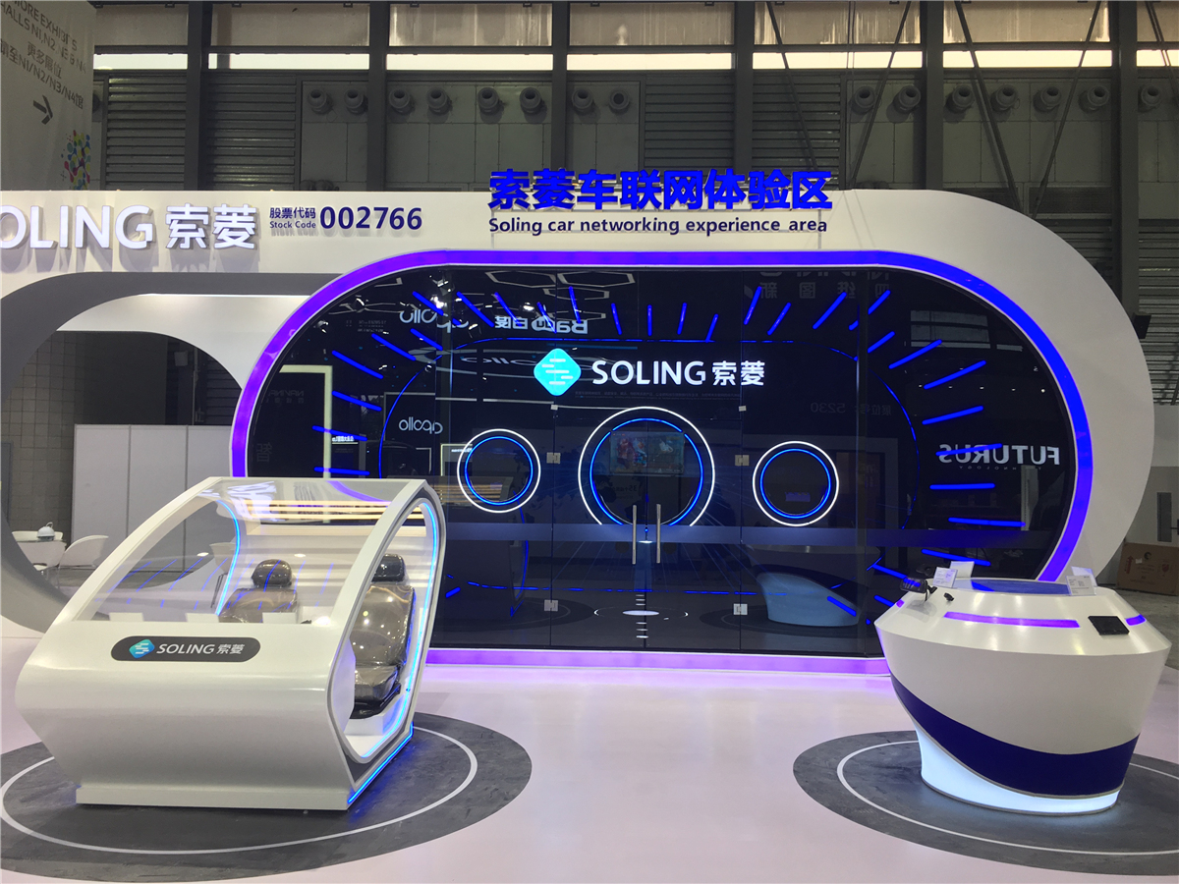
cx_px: 590
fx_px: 988
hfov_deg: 61.7
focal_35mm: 29
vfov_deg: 48.2
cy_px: 442
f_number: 2.2
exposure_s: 1/50
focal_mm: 4.15
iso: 25
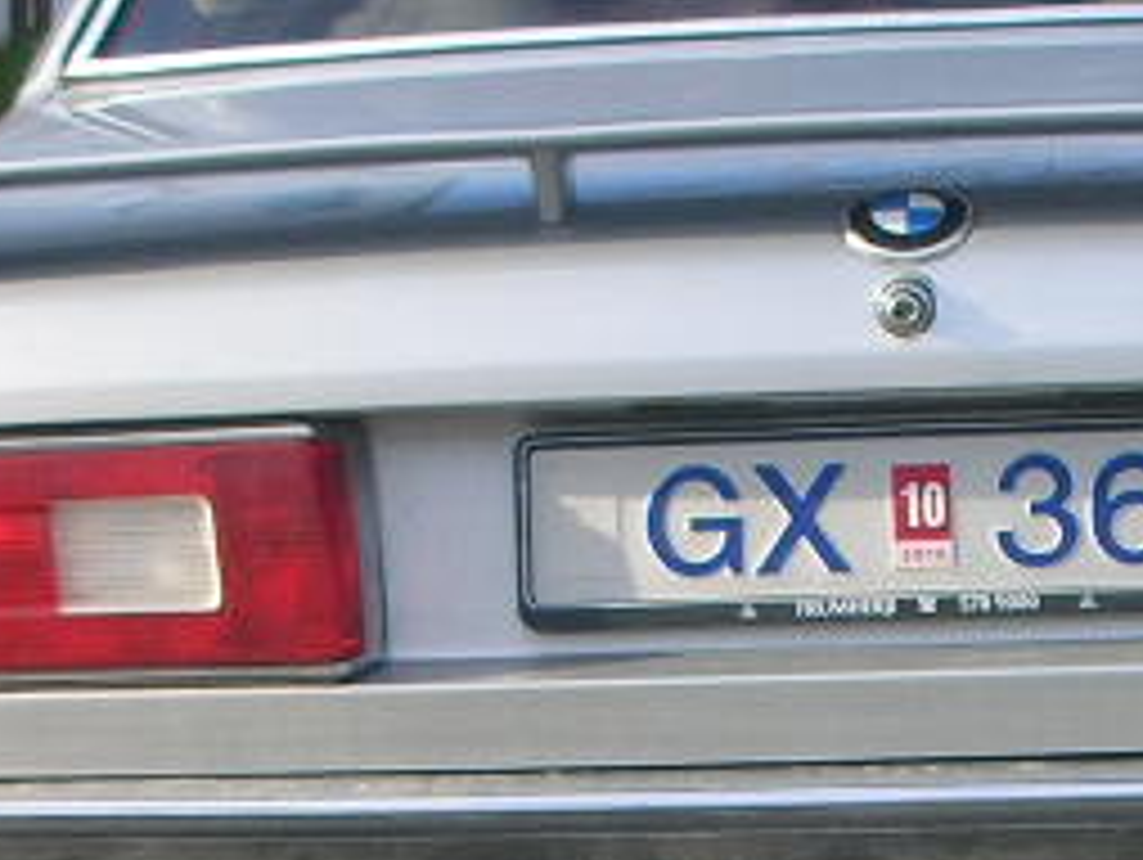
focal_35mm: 141
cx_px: 936
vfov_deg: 10.4
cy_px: 1036
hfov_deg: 13.9
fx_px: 4660
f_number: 3
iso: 50
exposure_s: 1/200
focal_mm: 5.8
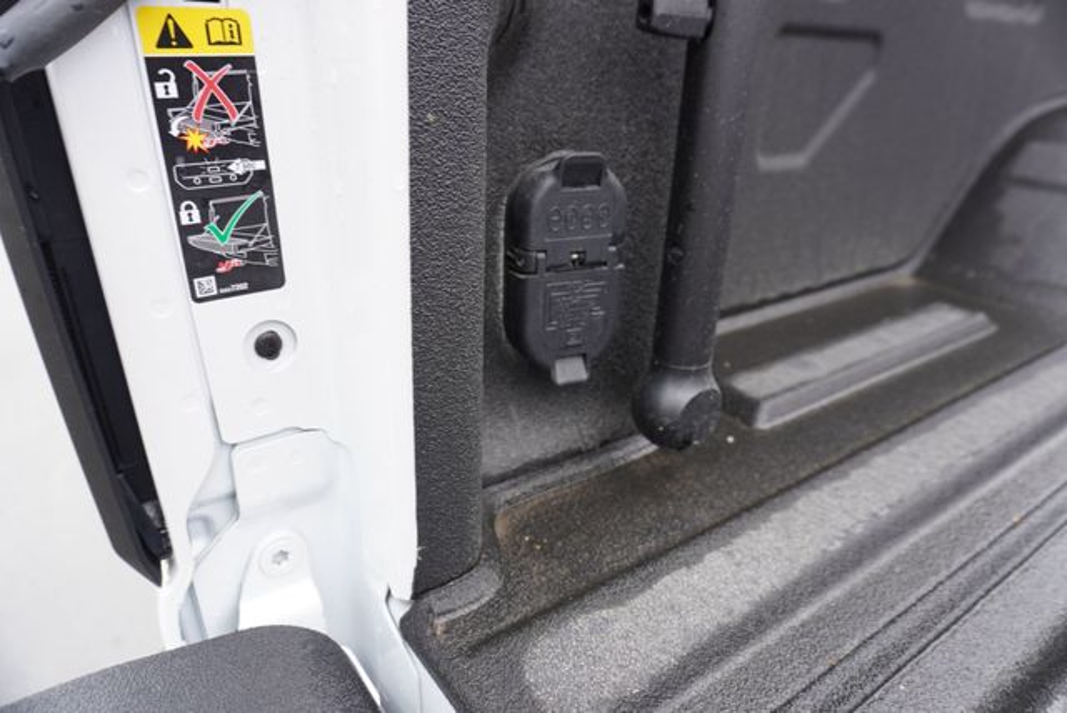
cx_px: 534
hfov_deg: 73.7
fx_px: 712
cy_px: 356
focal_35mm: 24
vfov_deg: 53.2
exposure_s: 1/60
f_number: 4
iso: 160
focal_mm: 16
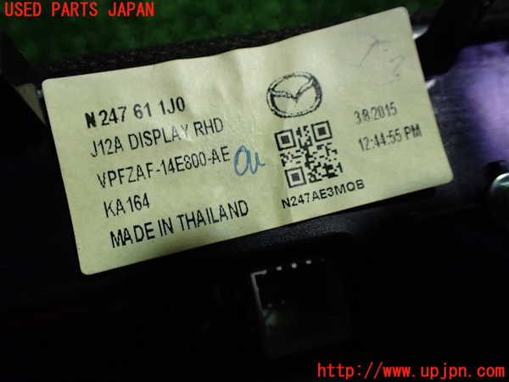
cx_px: 254
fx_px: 441
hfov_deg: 60.0
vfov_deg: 46.8
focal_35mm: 30
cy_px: 191
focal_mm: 5.4
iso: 400
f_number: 2.3
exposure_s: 1/125
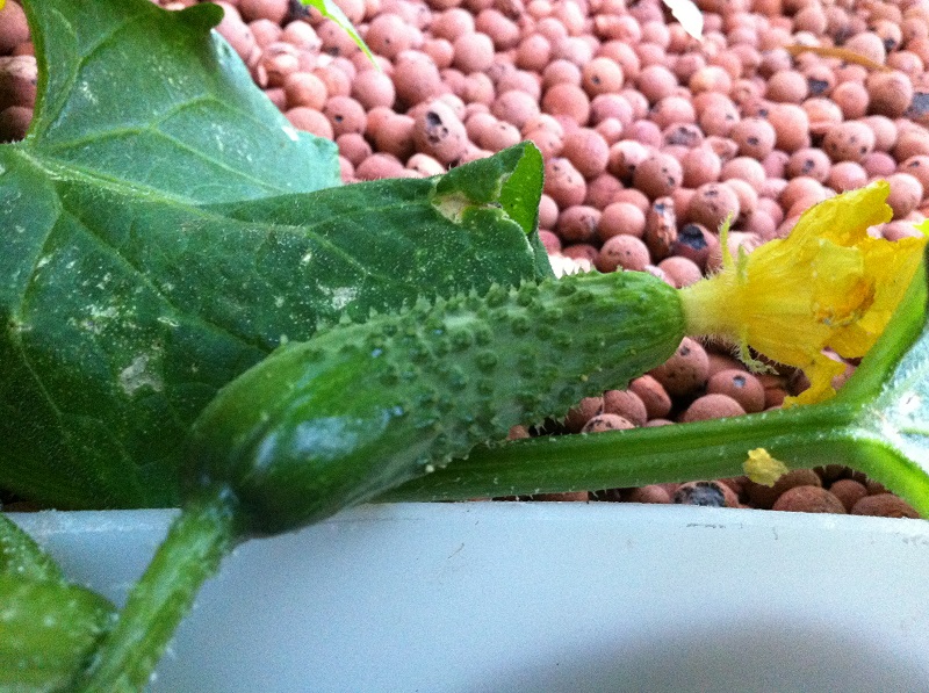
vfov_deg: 40.6
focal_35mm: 35
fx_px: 938
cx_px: 464
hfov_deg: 52.7
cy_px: 346
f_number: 2.8
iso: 500
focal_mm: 3.85
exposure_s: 1/15
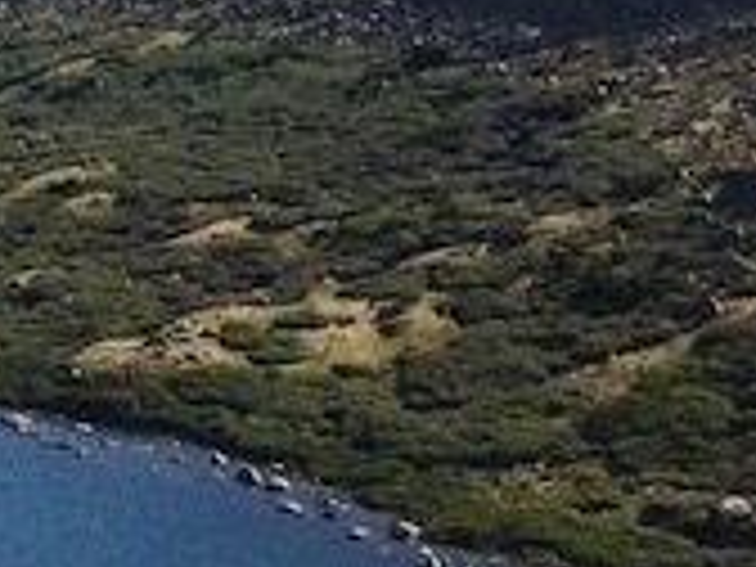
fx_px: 3800
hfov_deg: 10.3
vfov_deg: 8.5
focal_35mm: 174
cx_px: -864
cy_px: 270
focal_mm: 4.15
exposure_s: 1/2481
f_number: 2.2
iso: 25
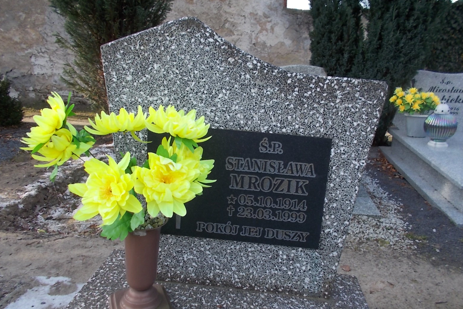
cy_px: 150
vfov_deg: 46.4
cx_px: 233
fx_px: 360
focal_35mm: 28
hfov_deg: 65.5
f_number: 3.2
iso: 80
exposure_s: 1/320
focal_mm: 4.6
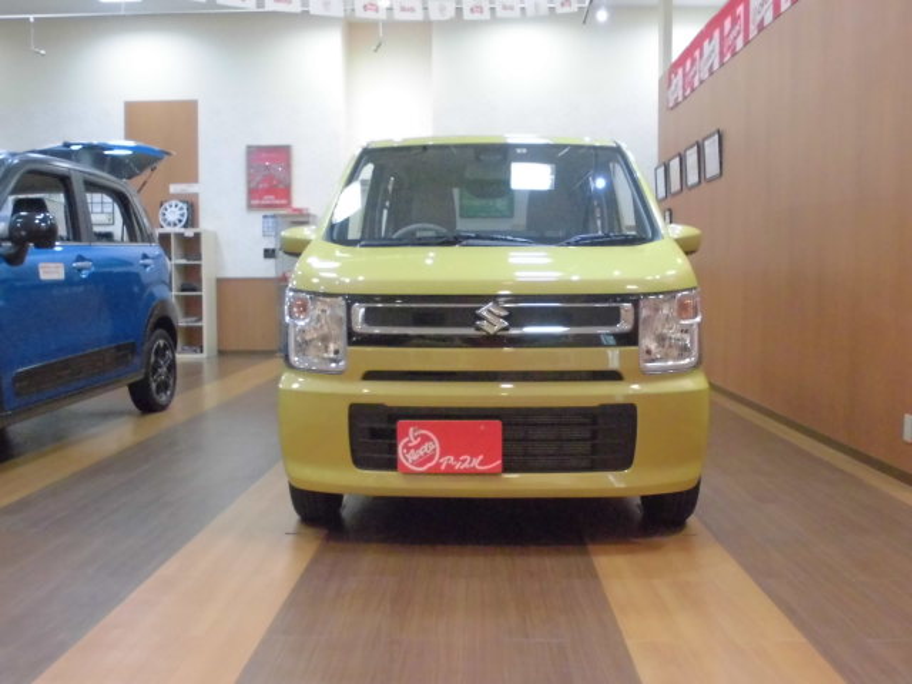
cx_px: 456
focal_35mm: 34
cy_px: 342
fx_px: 896
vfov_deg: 41.8
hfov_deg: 54.0
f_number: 4
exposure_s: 1/60
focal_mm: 6.1
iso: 800
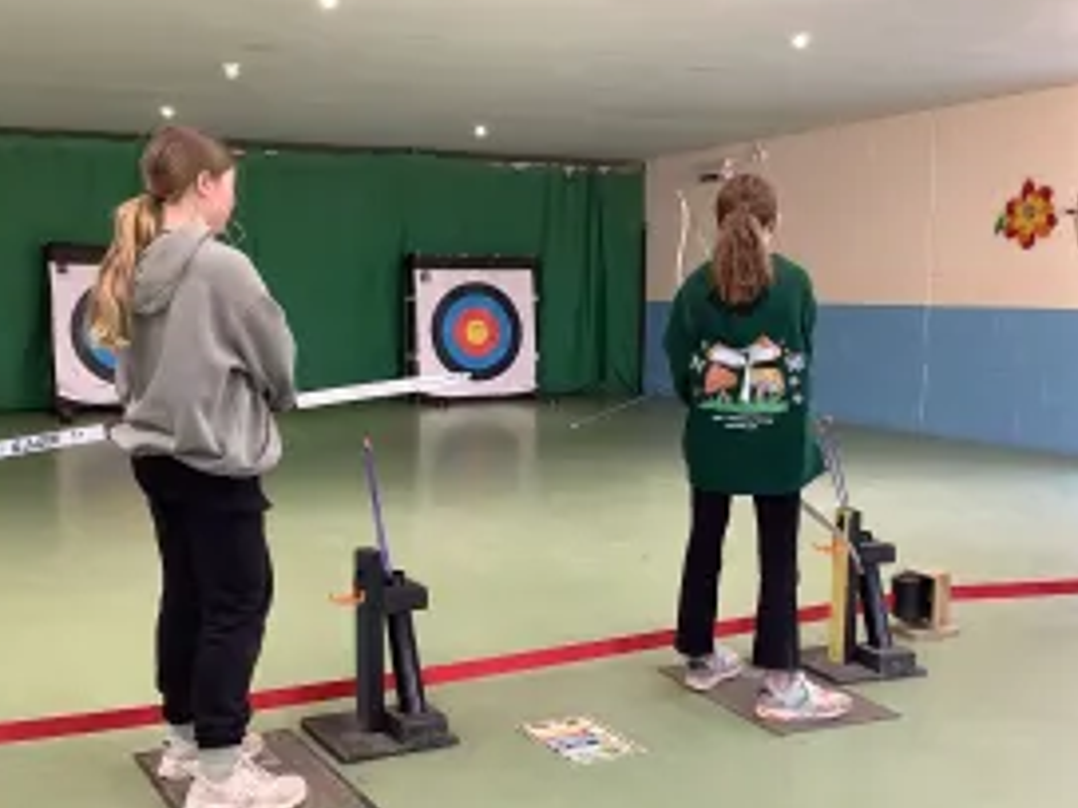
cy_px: 408
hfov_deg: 45.7
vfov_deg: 35.1
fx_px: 1277
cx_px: 468
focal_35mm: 41
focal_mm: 3.3
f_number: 2.4
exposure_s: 1/50
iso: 160
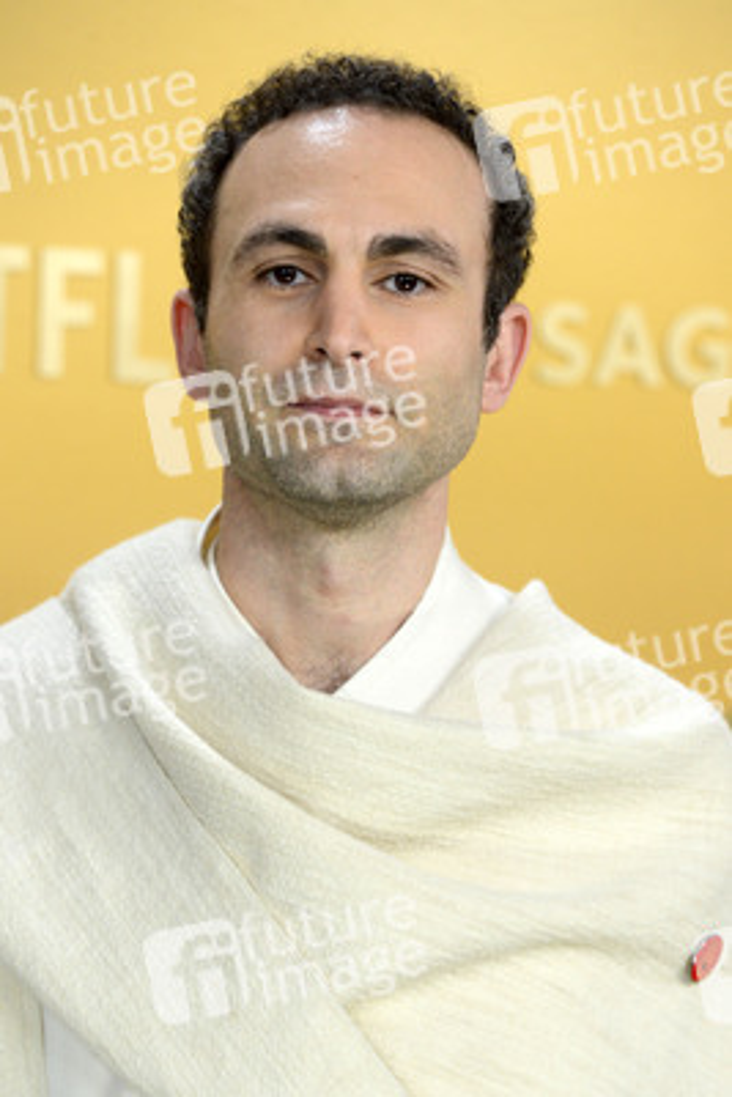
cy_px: 548
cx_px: 366
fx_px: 5637
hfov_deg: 7.4
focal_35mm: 185
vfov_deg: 11.1
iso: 2500
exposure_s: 1/250
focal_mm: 185
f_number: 5.6
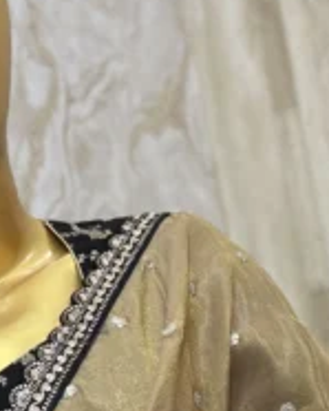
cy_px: 745
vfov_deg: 15.2
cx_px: 168
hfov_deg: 14.1
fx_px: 1326
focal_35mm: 109
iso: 80
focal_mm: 6
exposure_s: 1/100
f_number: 1.6
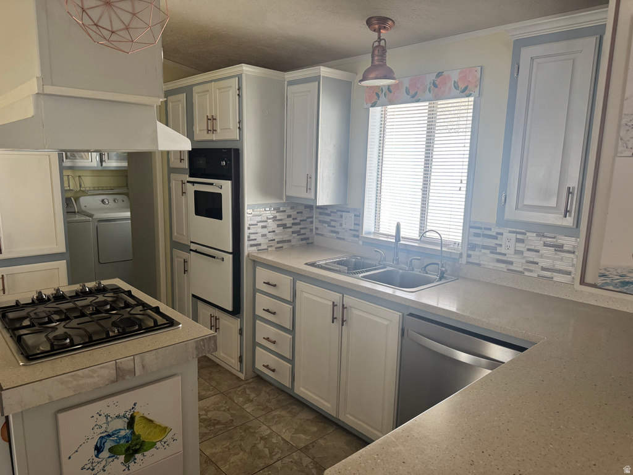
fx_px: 439
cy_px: 238
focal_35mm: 24
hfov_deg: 71.6
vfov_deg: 56.8
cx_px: 316
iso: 200
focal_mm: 6.76
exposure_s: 1/77
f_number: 1.78
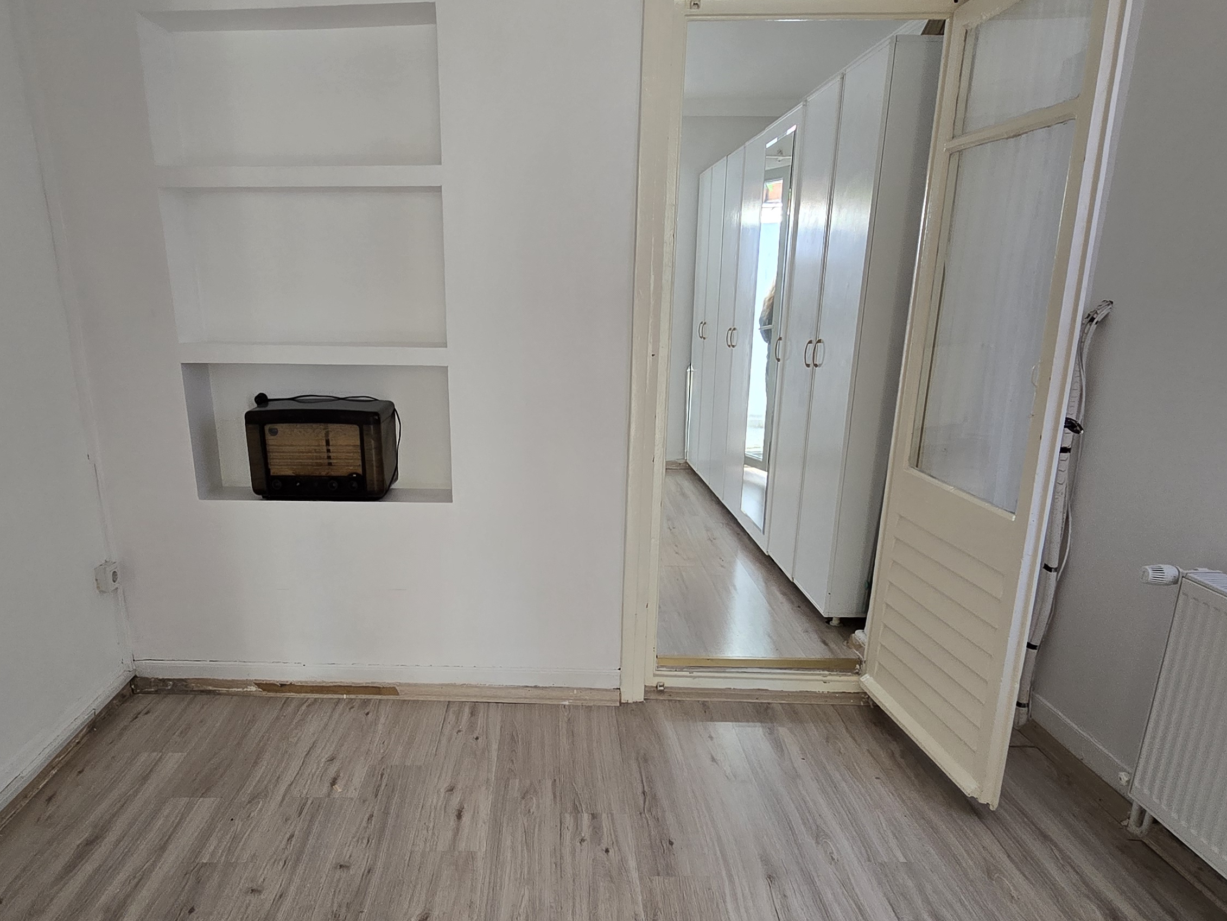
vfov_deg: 57.8
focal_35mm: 23
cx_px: 548
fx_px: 815
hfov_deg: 73.7
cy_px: 601
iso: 125
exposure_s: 1/50
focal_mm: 2.2
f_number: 2.2
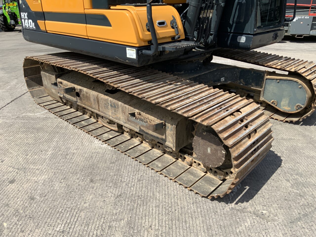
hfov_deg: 61.7
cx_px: 158
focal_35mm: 29
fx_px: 265
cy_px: 118
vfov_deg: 48.2
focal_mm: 3
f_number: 1.8
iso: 16
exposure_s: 1/1730
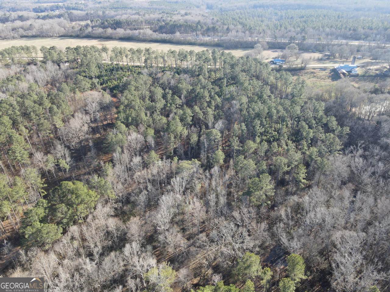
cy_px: 146
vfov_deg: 56.8
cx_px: 195
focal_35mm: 24
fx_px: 270
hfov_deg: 71.6
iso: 100
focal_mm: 4.5
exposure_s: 1/100
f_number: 2.8
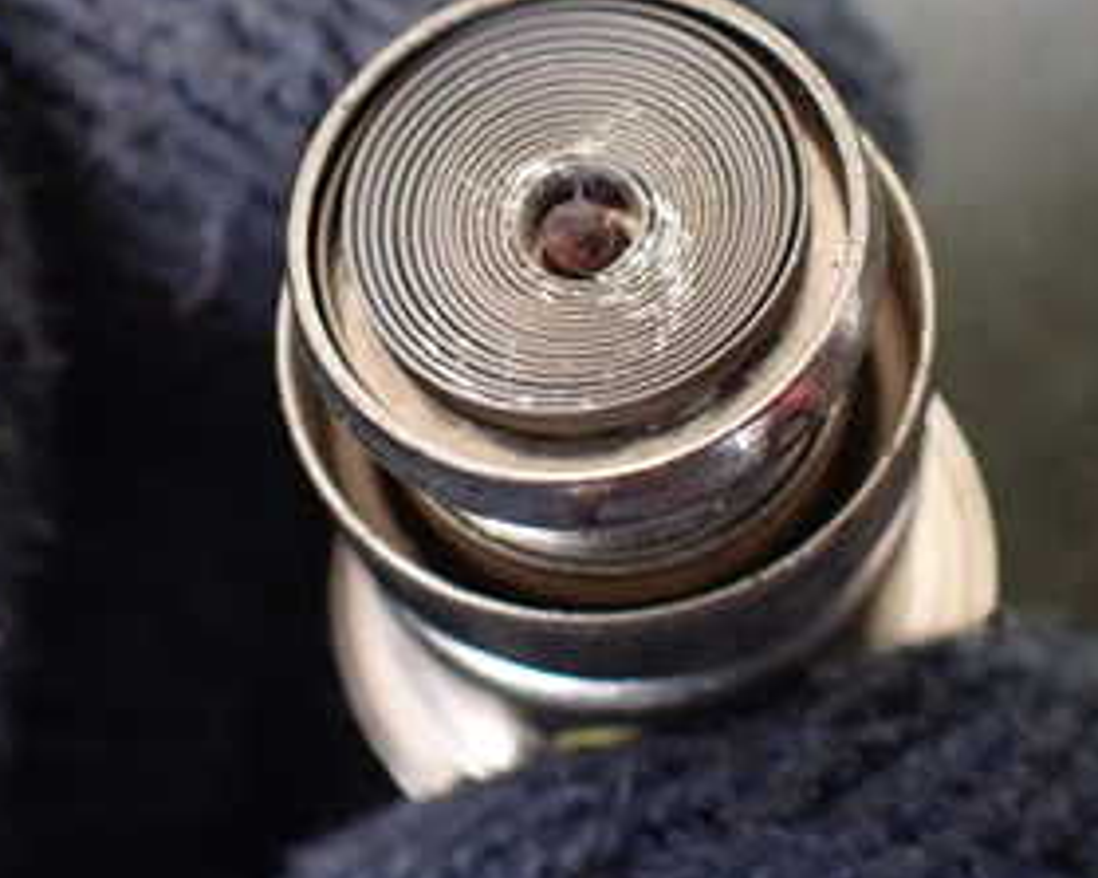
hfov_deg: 30.0
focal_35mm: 63
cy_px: 209
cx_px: 500
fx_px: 2047
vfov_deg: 23.9
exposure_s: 1/60
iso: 800
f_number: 2.3
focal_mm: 5.4
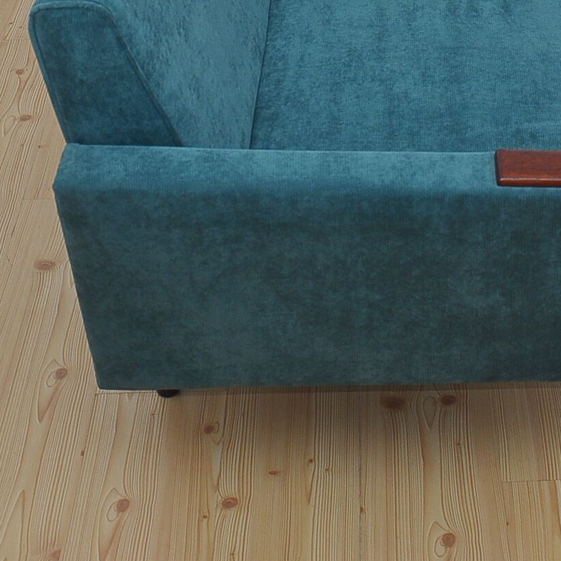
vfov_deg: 23.2
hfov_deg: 23.9
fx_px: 1320
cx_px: 383
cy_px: 21
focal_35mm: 72
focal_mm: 24
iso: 220
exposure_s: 1/200
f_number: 5.6
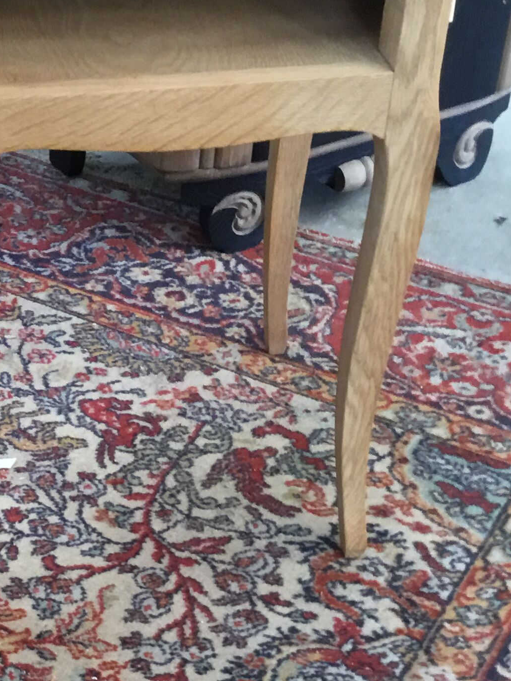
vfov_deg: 26.3
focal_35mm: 74
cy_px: 316
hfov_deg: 18.9
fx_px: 1456
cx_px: -97
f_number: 2.4
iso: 160
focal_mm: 3.3
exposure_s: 1/33
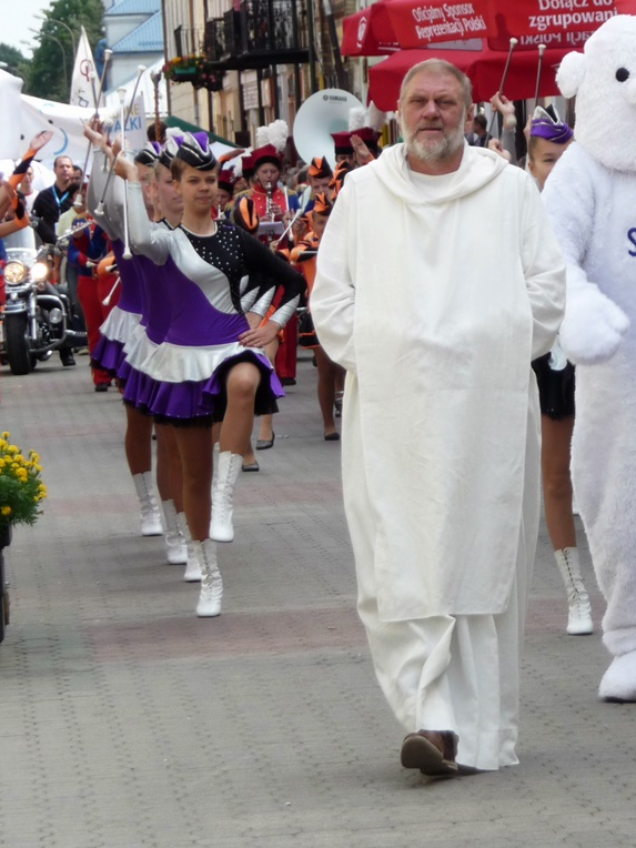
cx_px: 526
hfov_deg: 5.2
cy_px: 424
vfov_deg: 7.0
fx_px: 6957
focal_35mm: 284
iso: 100
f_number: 4.8
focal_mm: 36.4
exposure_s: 1/320
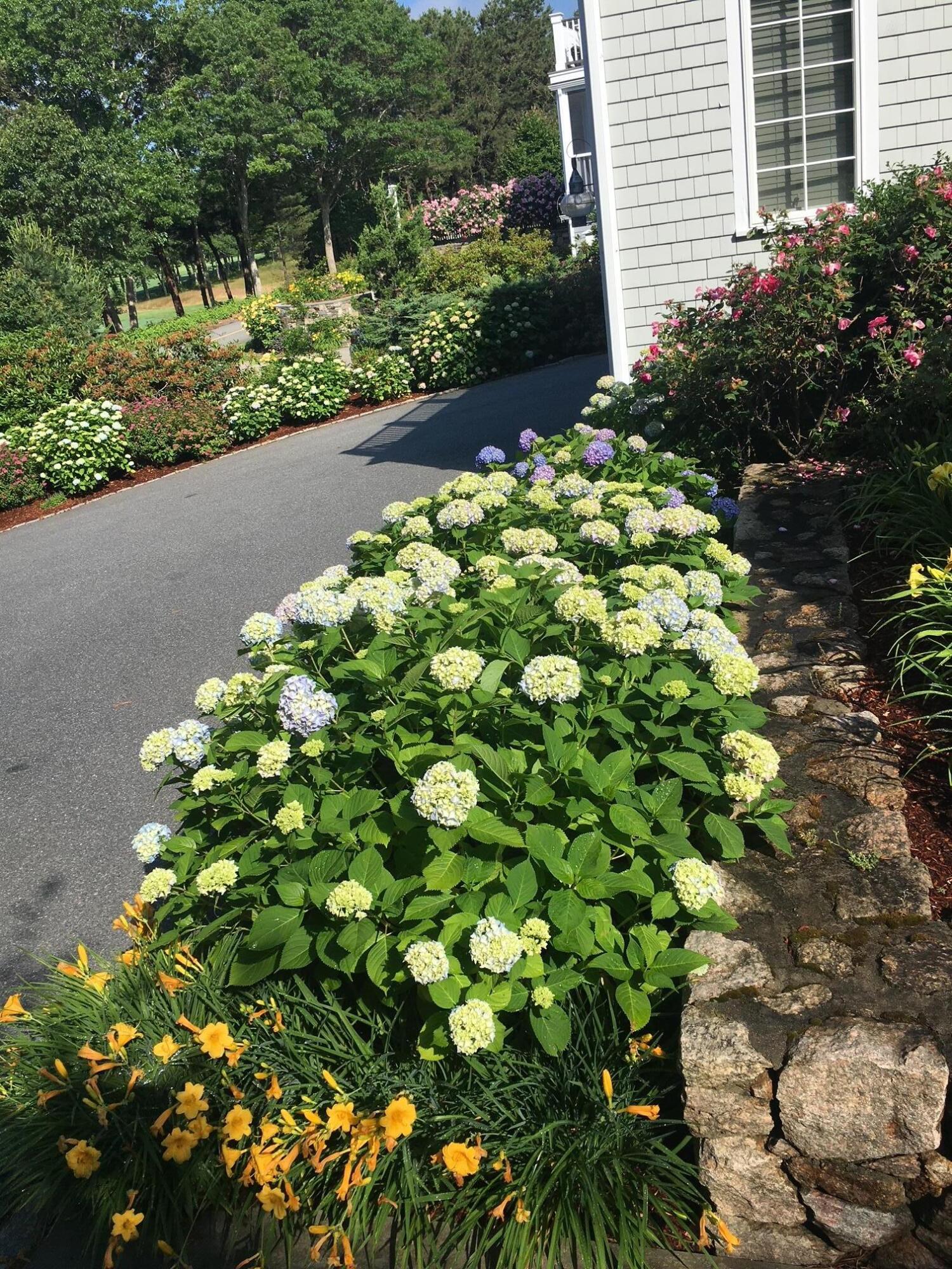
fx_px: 1063
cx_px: 476
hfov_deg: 48.2
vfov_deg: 61.7
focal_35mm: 29
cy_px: 634
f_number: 2.2
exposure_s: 1/1261
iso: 25
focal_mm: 4.15
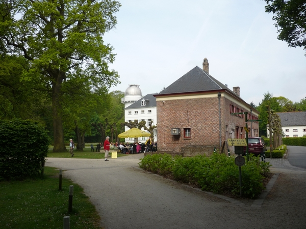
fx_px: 292
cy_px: 114
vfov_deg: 42.9
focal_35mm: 33
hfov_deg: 55.4
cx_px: 153
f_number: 2.8
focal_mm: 5.5
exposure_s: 1/800
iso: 100
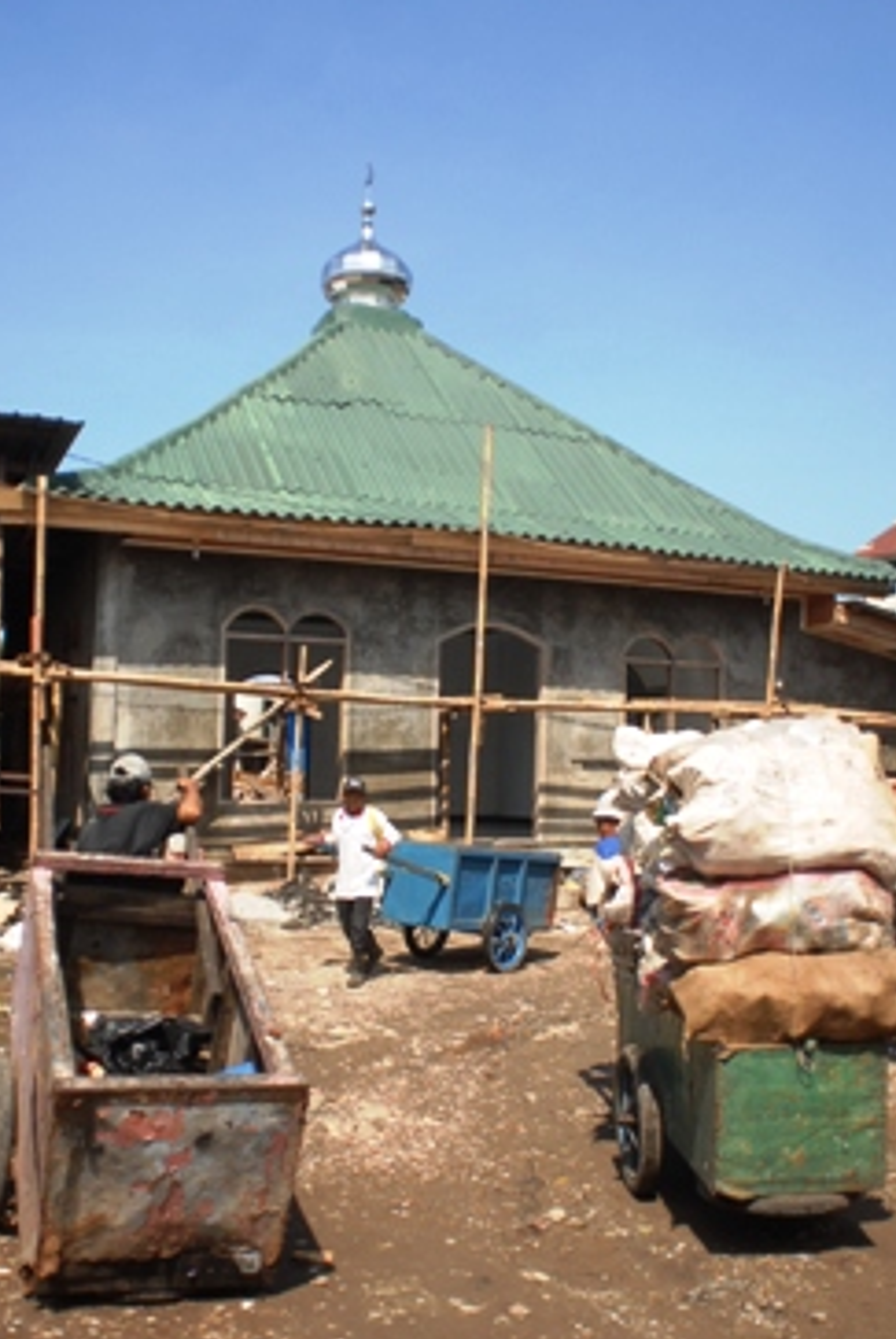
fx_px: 1377
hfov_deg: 36.0
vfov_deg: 51.8
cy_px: 719
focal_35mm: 37
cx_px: 428
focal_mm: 20
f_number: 3.2
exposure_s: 1/1250
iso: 100
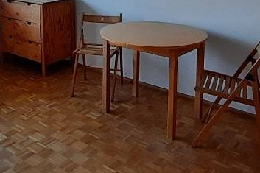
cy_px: -14
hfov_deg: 41.9
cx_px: 77
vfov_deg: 27.0
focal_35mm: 46
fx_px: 332
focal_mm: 1.74
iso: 200
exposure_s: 1/33
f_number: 2.2
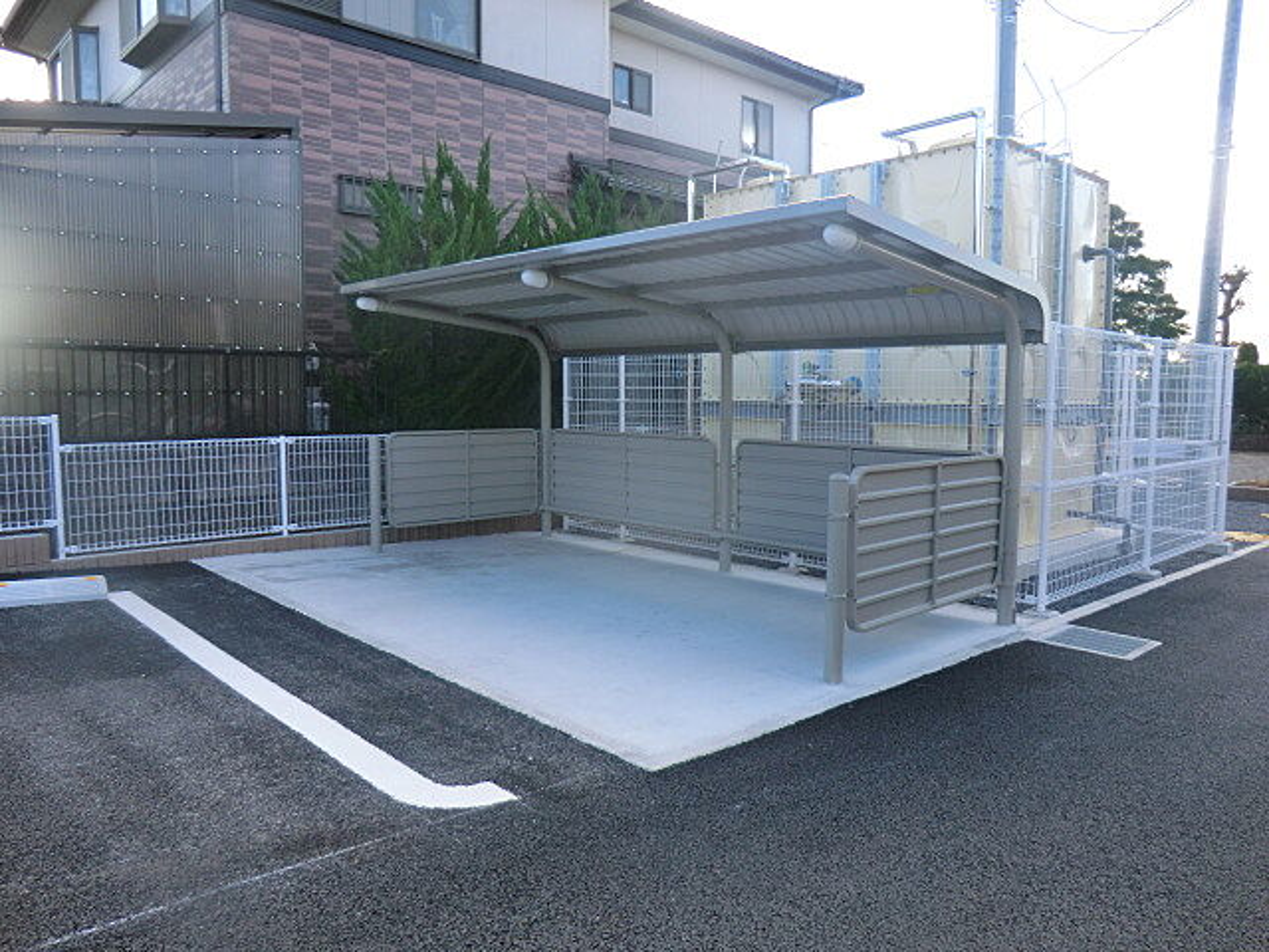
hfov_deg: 71.6
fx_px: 880
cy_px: 476
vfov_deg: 56.8
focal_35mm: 24
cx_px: 634
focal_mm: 4.3
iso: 80
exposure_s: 1/160
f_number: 3.2
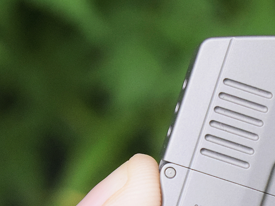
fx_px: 1951
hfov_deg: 8.0
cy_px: 255
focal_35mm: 245
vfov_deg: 6.0
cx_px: 258
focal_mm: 55
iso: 3200
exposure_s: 1/400
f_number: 10
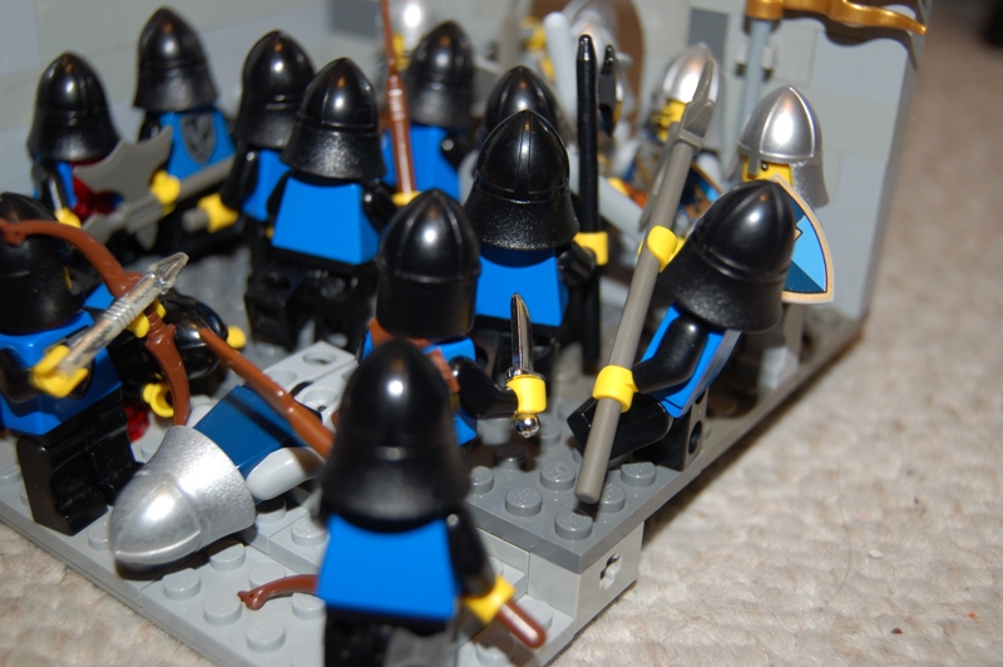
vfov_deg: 28.9
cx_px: 502
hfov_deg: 42.4
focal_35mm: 46
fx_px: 1294
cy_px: 334
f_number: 4.5
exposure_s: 1/60
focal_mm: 31
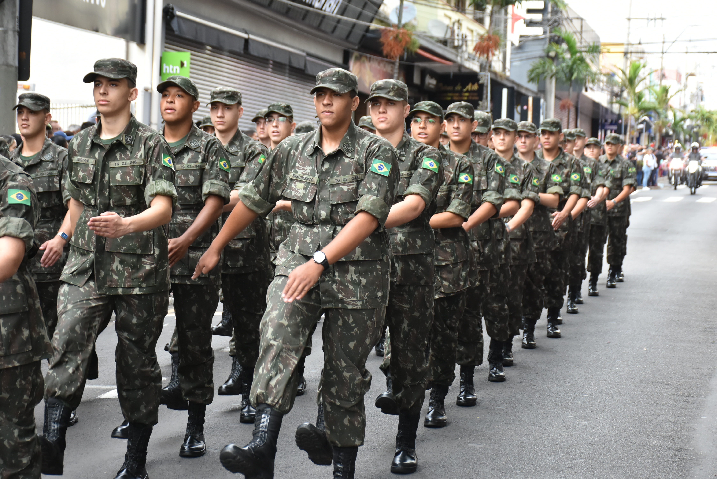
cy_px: 240
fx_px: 1554
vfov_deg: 17.5
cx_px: 358
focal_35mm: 78
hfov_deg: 26.0
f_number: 5.6
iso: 800
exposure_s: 1/400
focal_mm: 52
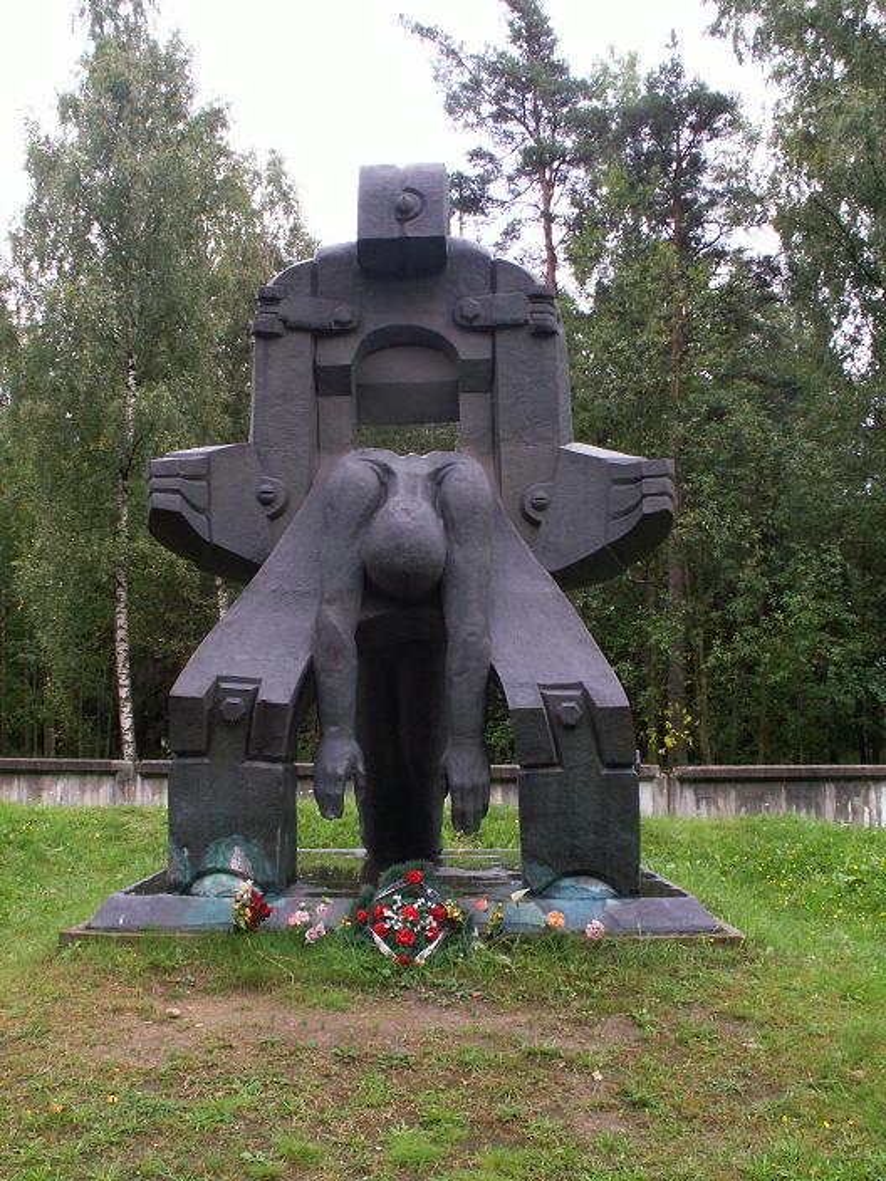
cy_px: 590
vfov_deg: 51.4
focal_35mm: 36
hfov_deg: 39.7
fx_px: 1229
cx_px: 443
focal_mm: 5.89
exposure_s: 1/50
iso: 100
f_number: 6.3
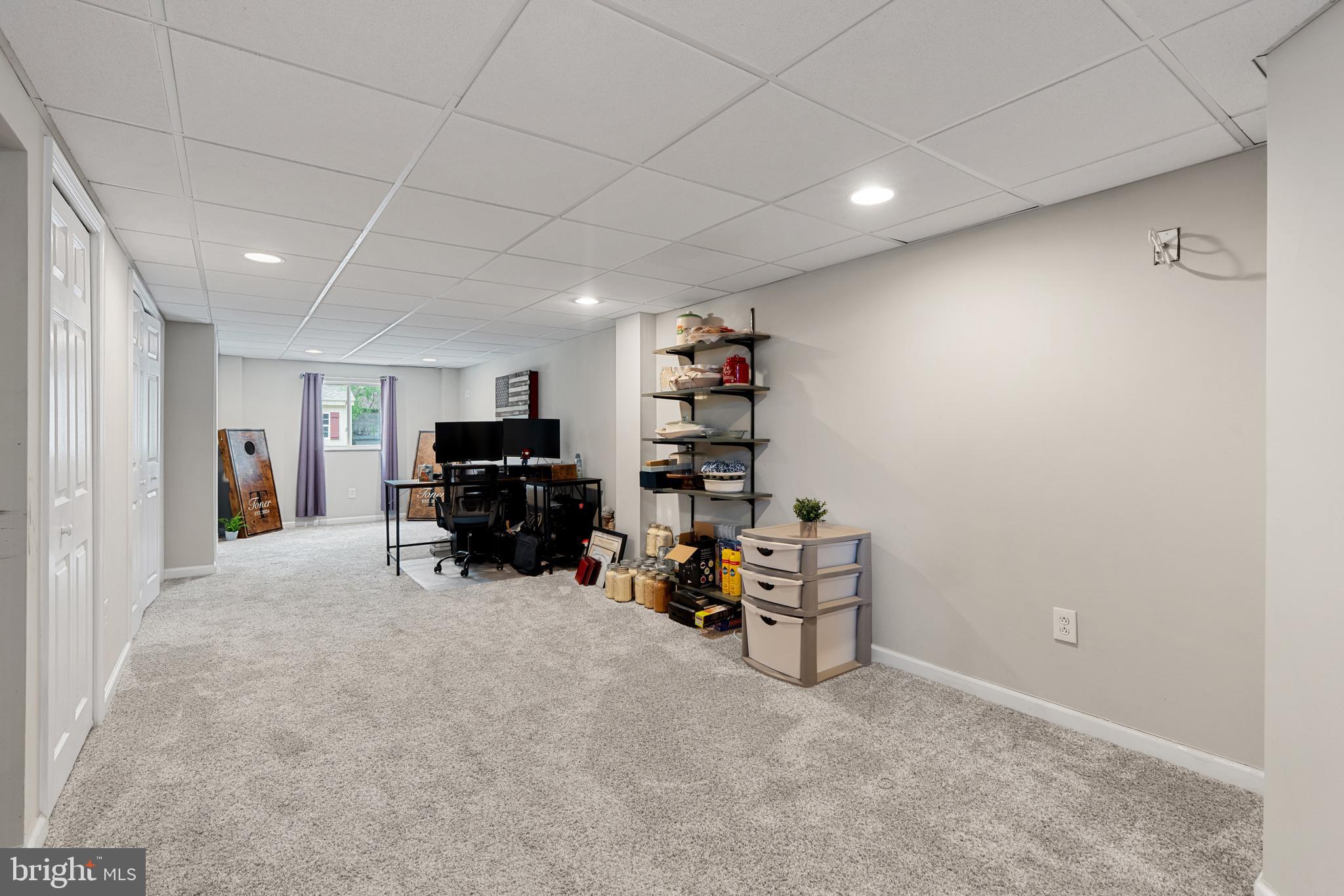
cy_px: 448
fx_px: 597
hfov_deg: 96.7
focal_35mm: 16
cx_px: 672
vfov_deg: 73.7
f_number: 8
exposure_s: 1/1.25
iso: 400
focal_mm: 16
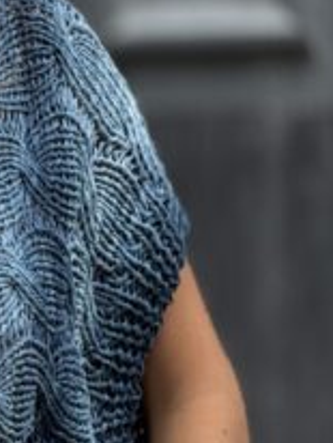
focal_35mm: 466
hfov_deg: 3.2
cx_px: -208
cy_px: 254
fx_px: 5965
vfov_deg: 4.2
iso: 50
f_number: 2.8
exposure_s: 1/224
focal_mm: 15.66
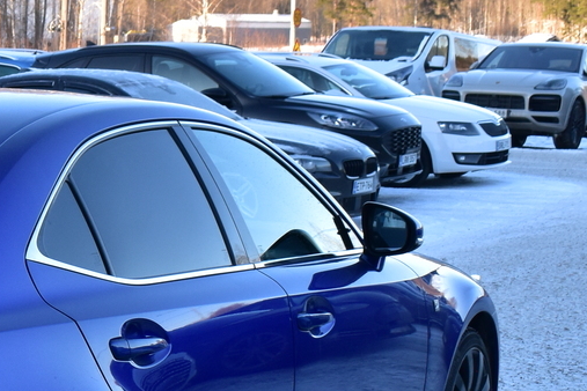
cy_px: 326
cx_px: -159
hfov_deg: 16.9
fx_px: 1875
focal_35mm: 115
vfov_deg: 11.9
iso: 400
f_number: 9.5
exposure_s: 1/180
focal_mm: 24
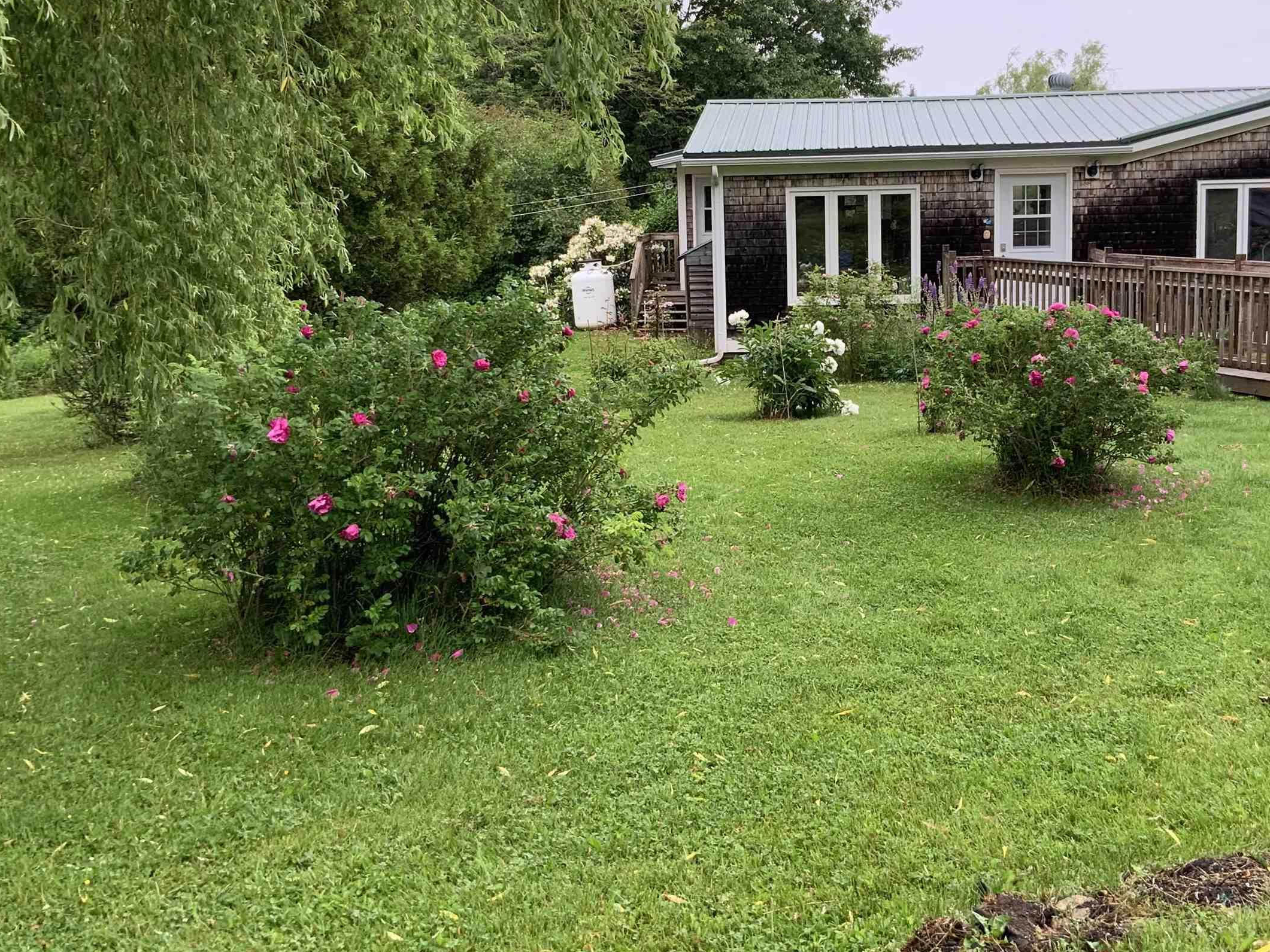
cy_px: 359
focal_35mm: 42
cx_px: 735
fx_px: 1541
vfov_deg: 34.2
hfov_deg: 44.6
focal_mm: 3
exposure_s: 1/122
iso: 32
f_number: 1.8
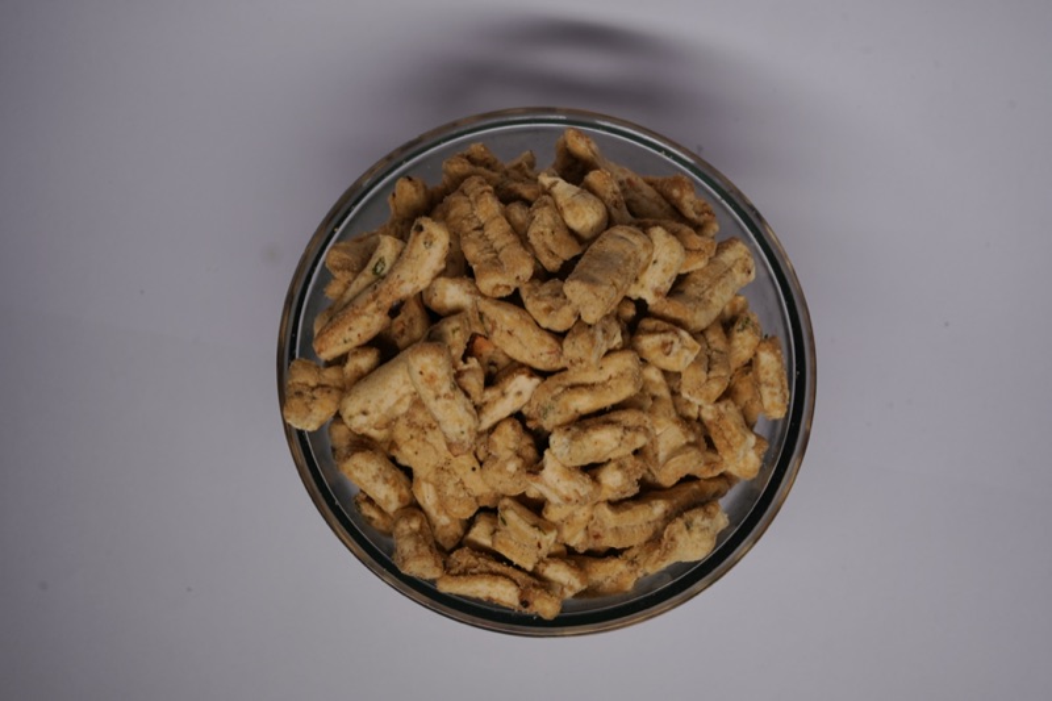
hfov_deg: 36.3
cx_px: 526
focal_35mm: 55
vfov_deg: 24.6
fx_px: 1607
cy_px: 350
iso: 500
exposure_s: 1/200
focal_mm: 55
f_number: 9
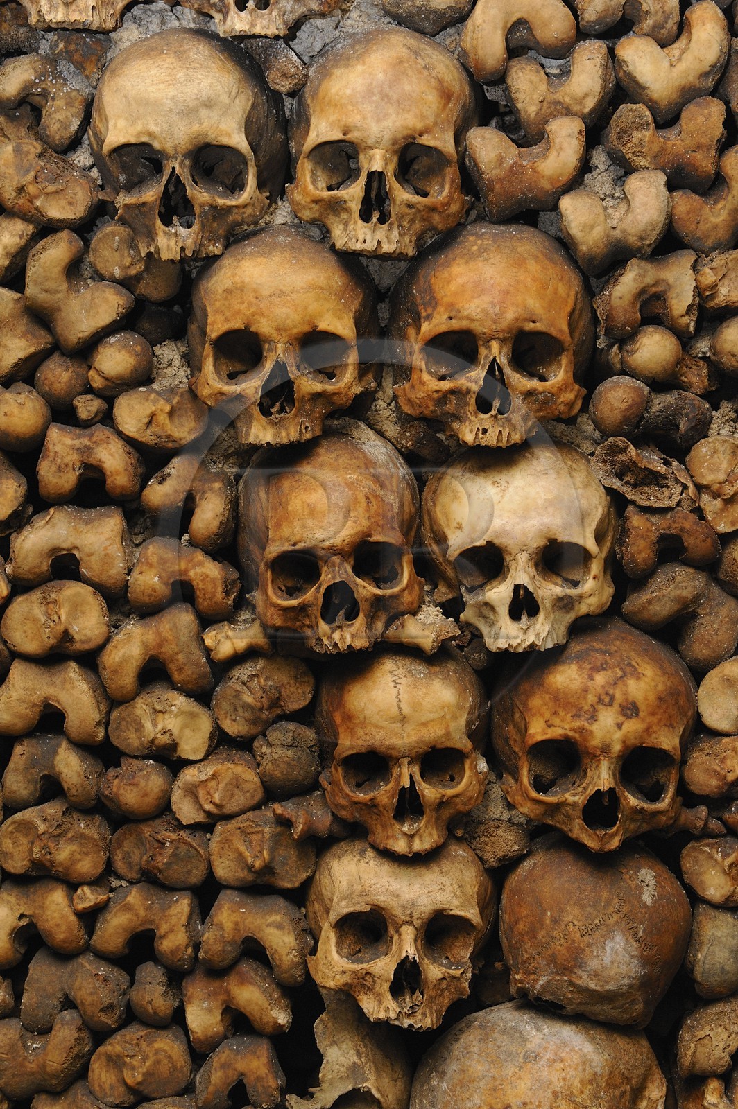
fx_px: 1725
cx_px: 369
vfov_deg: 35.7
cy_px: 554
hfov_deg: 24.2
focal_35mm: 56
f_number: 9
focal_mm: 56
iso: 400
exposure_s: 1/60
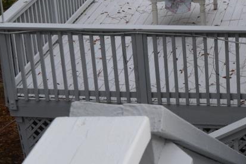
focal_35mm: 98
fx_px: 670
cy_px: 24
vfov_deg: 13.9
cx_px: 228
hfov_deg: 20.3
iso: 400
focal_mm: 18
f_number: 10
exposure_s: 1/250
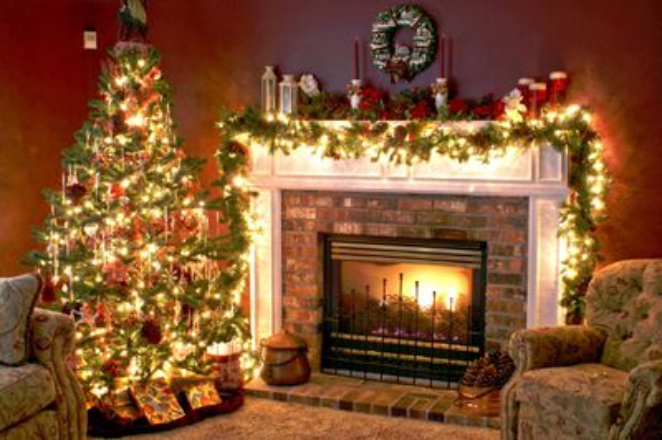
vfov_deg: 31.8
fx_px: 772
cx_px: 331
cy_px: 220
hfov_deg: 46.4
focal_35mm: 42
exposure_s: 15
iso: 100
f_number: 11
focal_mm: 28
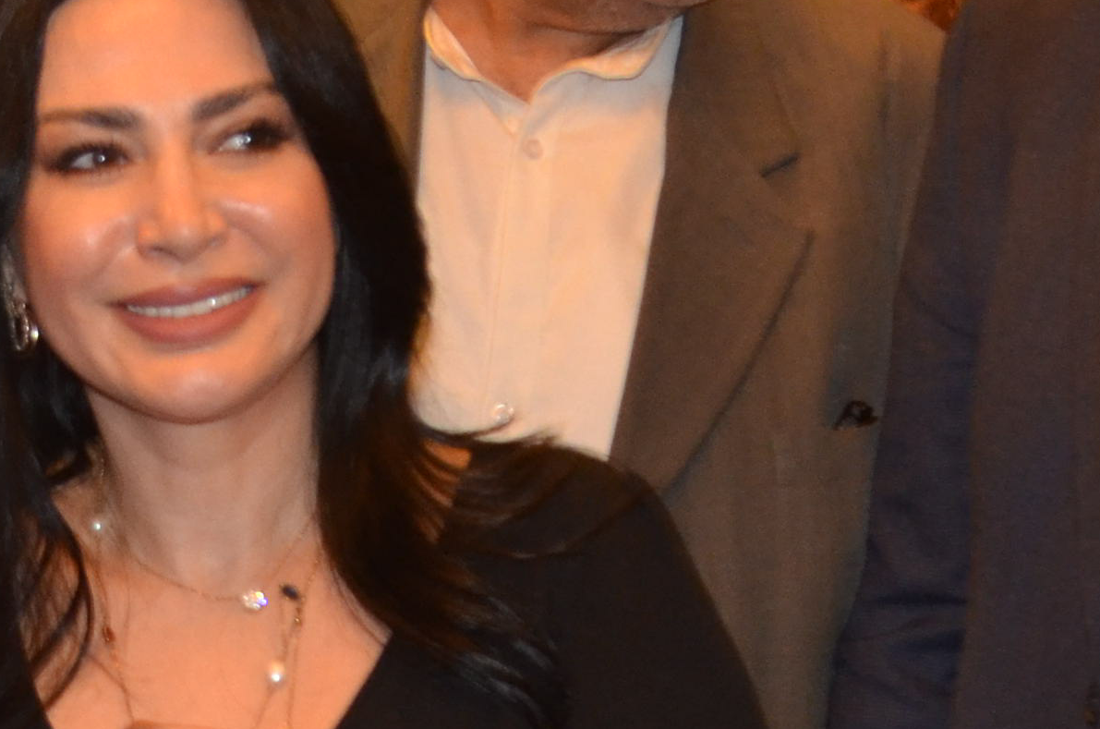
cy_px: 157
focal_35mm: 149
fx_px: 4544
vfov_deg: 9.2
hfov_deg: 13.7
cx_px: 242
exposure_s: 1/60
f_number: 4
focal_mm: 24
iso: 800
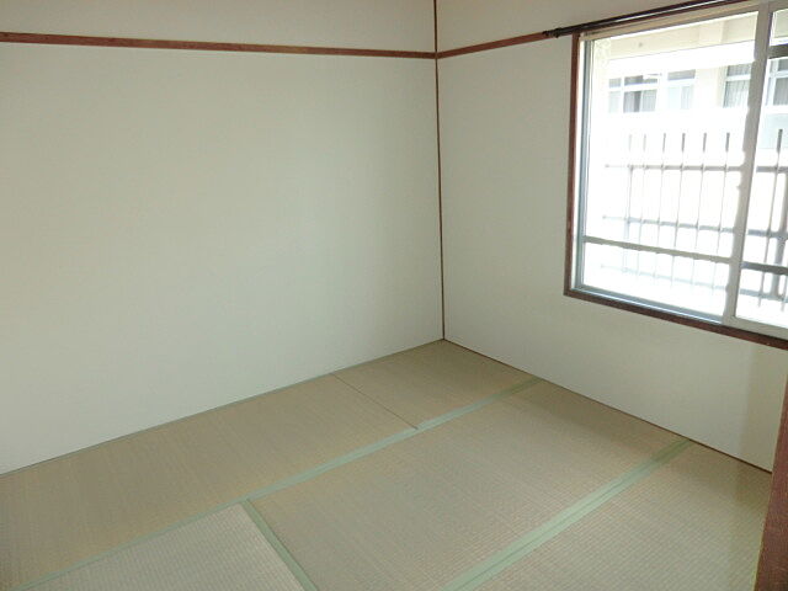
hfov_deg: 71.6
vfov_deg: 56.8
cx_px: 394
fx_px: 546
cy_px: 296
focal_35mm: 24
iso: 125
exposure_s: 1/60
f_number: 3.2
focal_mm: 4.3
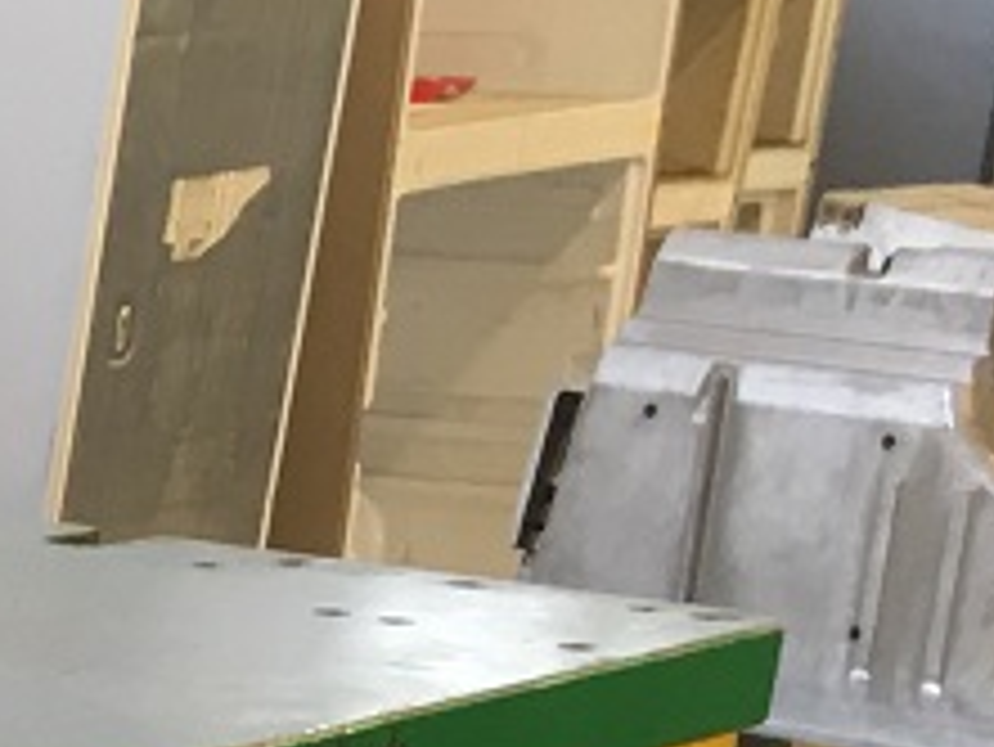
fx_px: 4568
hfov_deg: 10.8
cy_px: 1750
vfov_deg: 8.6
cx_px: -1295
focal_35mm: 159
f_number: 2.2
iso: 32
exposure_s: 1/17
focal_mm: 4.15
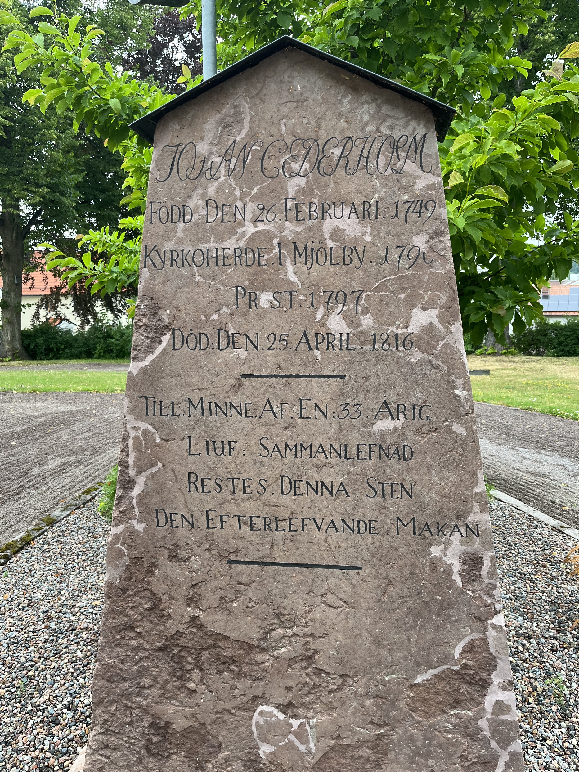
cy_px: 386
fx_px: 580
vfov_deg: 67.3
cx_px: 290
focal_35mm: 26
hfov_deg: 53.1
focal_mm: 5.1
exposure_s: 1/121
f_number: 1.6
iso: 80
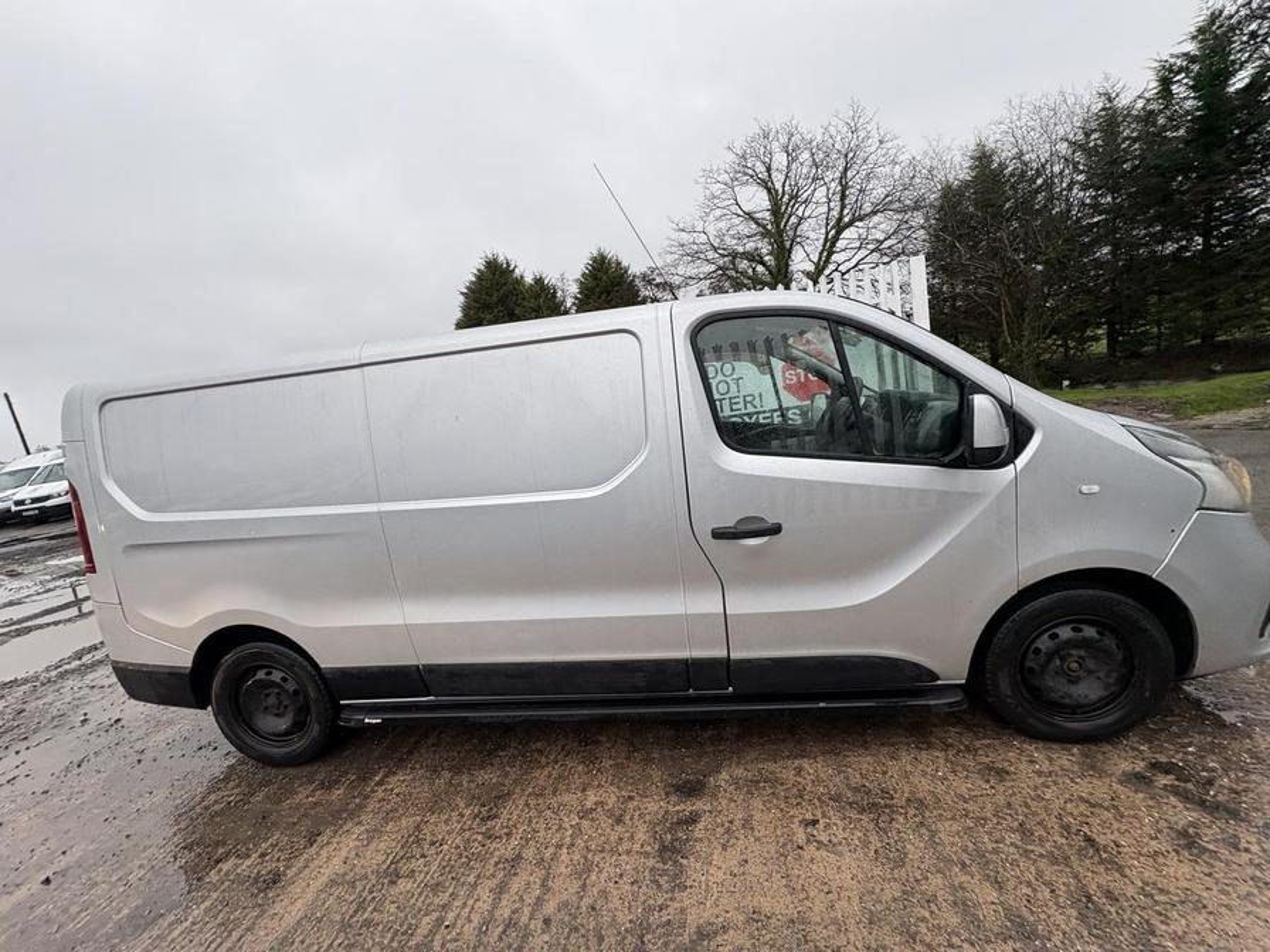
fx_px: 514
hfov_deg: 102.1
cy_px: 476
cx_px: 635
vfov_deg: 85.7
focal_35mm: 14
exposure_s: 1/99
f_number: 2.2
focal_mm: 2.22
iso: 50
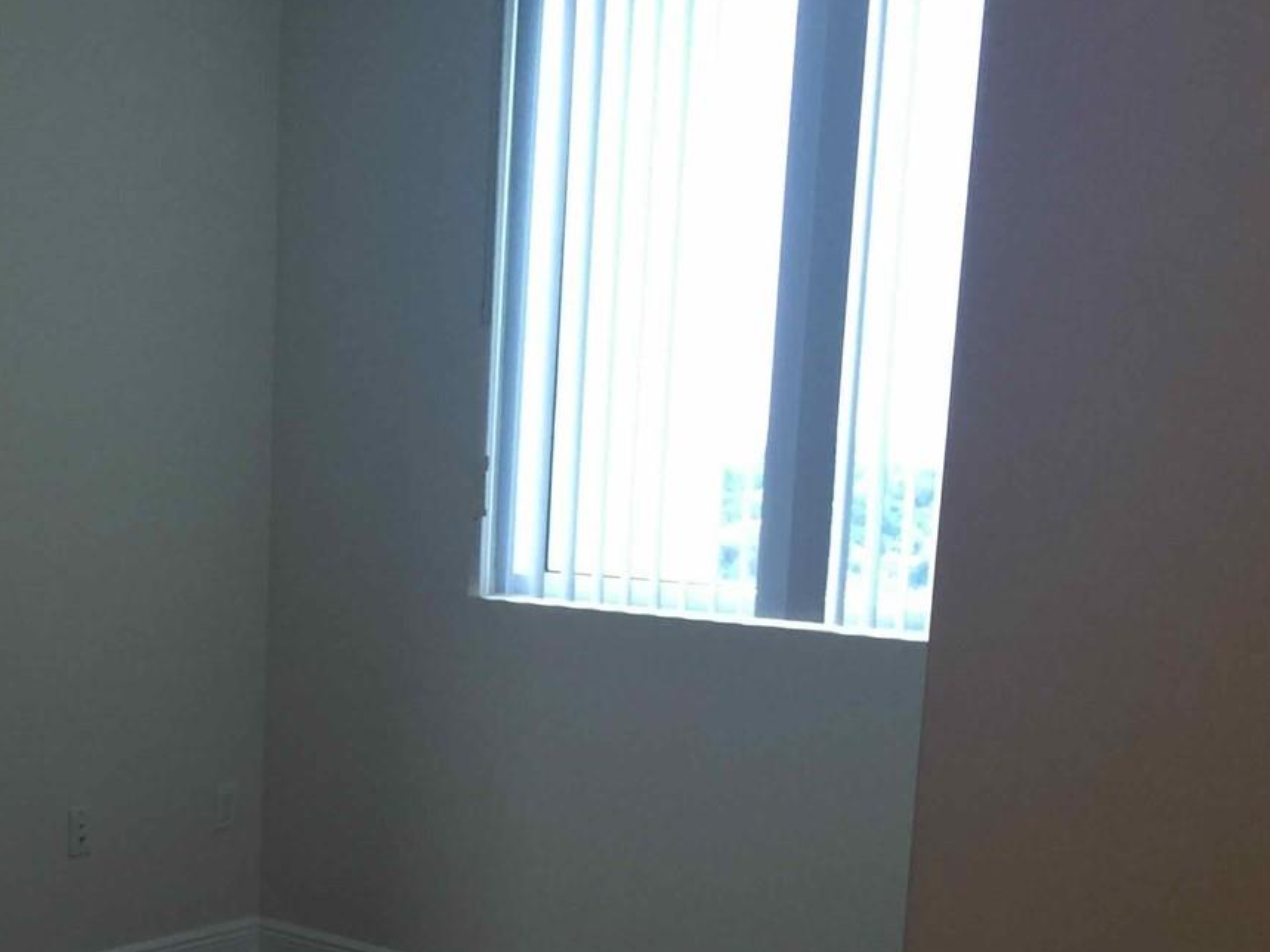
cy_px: 770
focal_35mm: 54
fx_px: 1981
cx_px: 328
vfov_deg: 26.5
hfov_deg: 34.8
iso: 32
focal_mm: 4.15
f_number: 2.2
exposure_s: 1/30
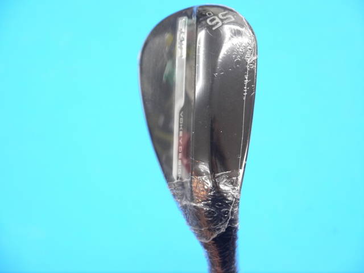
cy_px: 136
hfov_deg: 23.3
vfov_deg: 17.6
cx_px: 182
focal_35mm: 84
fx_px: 883
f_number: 5.6
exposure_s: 1/60
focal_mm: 42
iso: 800
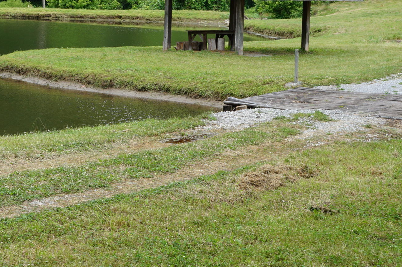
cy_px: 70
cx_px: 2
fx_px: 972
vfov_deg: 15.6
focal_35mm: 87
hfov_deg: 22.5
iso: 100
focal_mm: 25
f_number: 9
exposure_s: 1/80
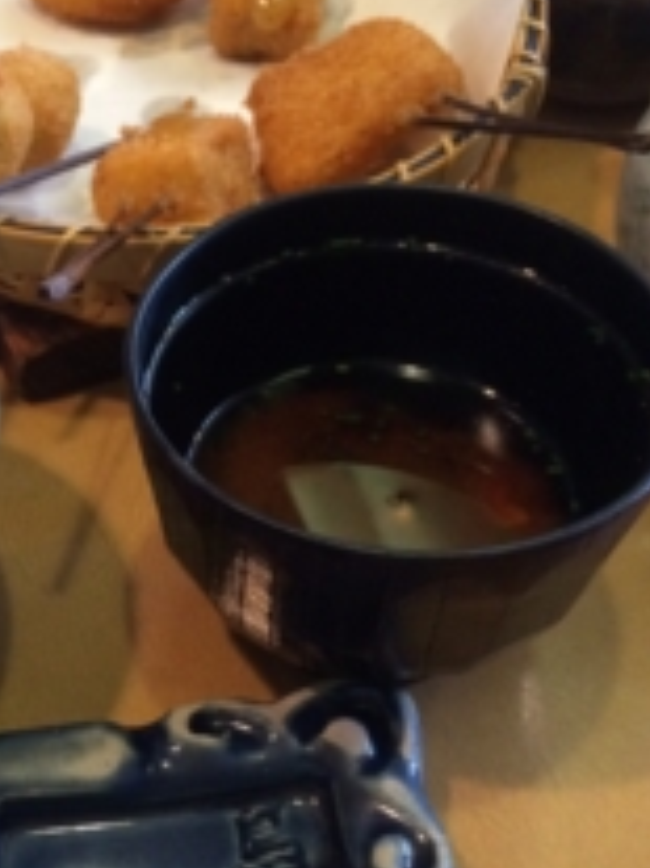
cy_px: 612
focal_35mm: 58
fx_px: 1454
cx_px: 75
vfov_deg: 32.8
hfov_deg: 24.5
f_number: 2.2
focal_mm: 4.12
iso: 320
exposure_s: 1/25
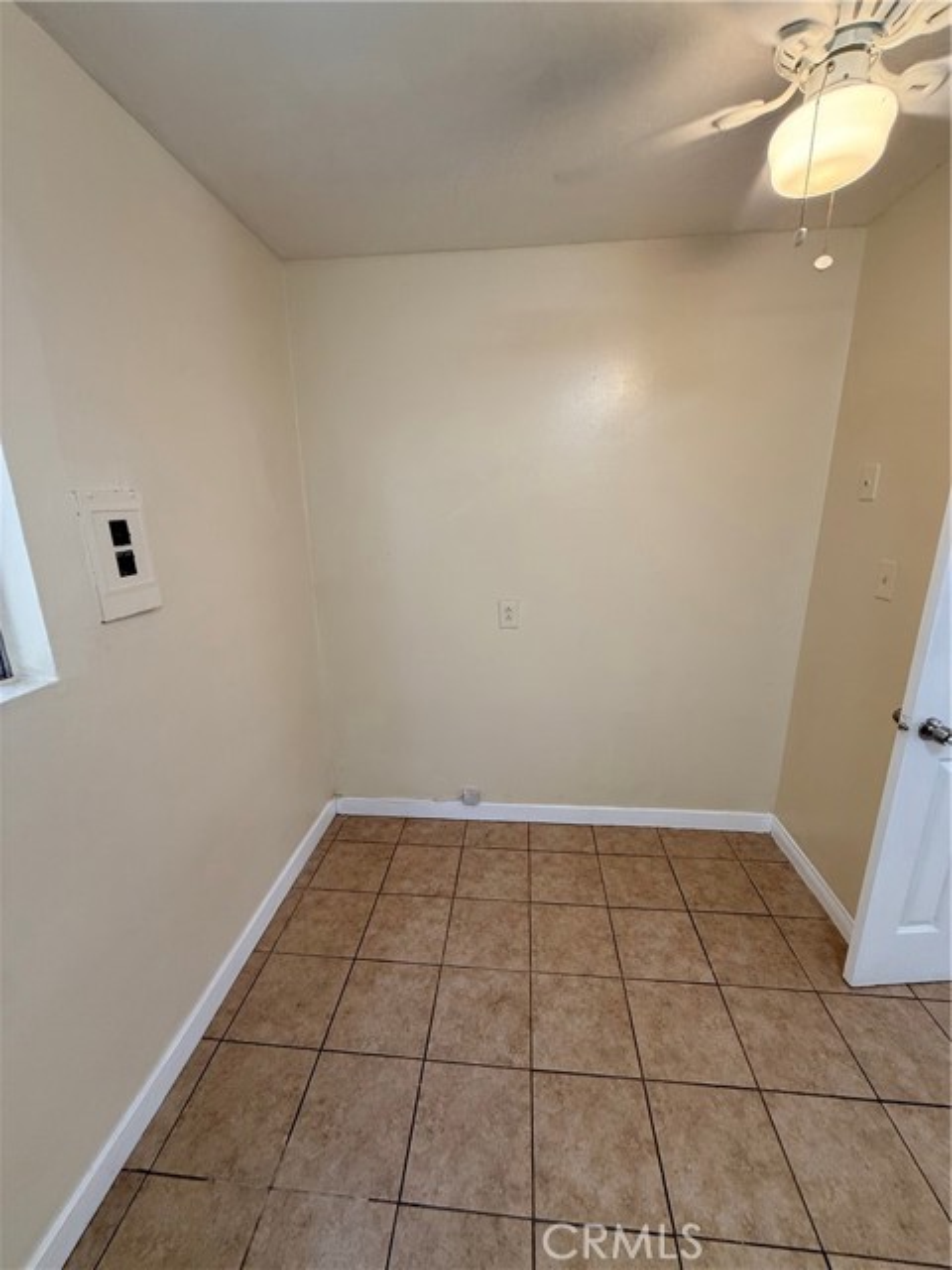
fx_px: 513
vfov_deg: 102.1
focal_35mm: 14
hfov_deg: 85.7
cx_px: 476
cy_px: 635
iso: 160
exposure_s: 1/120
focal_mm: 2.22
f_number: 2.2
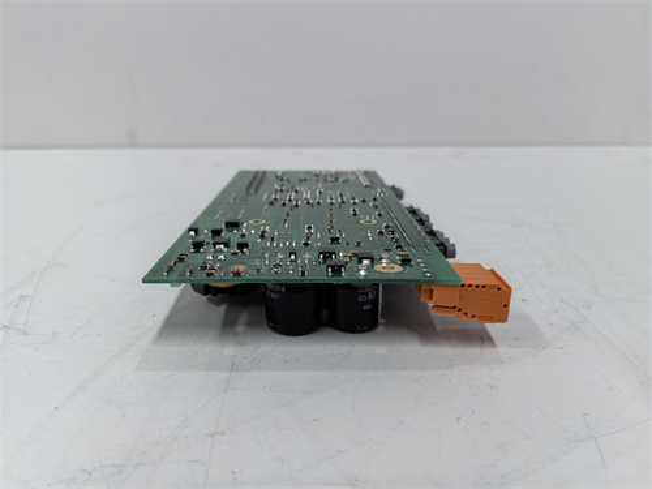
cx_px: 326
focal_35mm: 27
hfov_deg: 65.3
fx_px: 509
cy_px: 244
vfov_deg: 51.4
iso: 100
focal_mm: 5.75
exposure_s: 1/100
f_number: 2
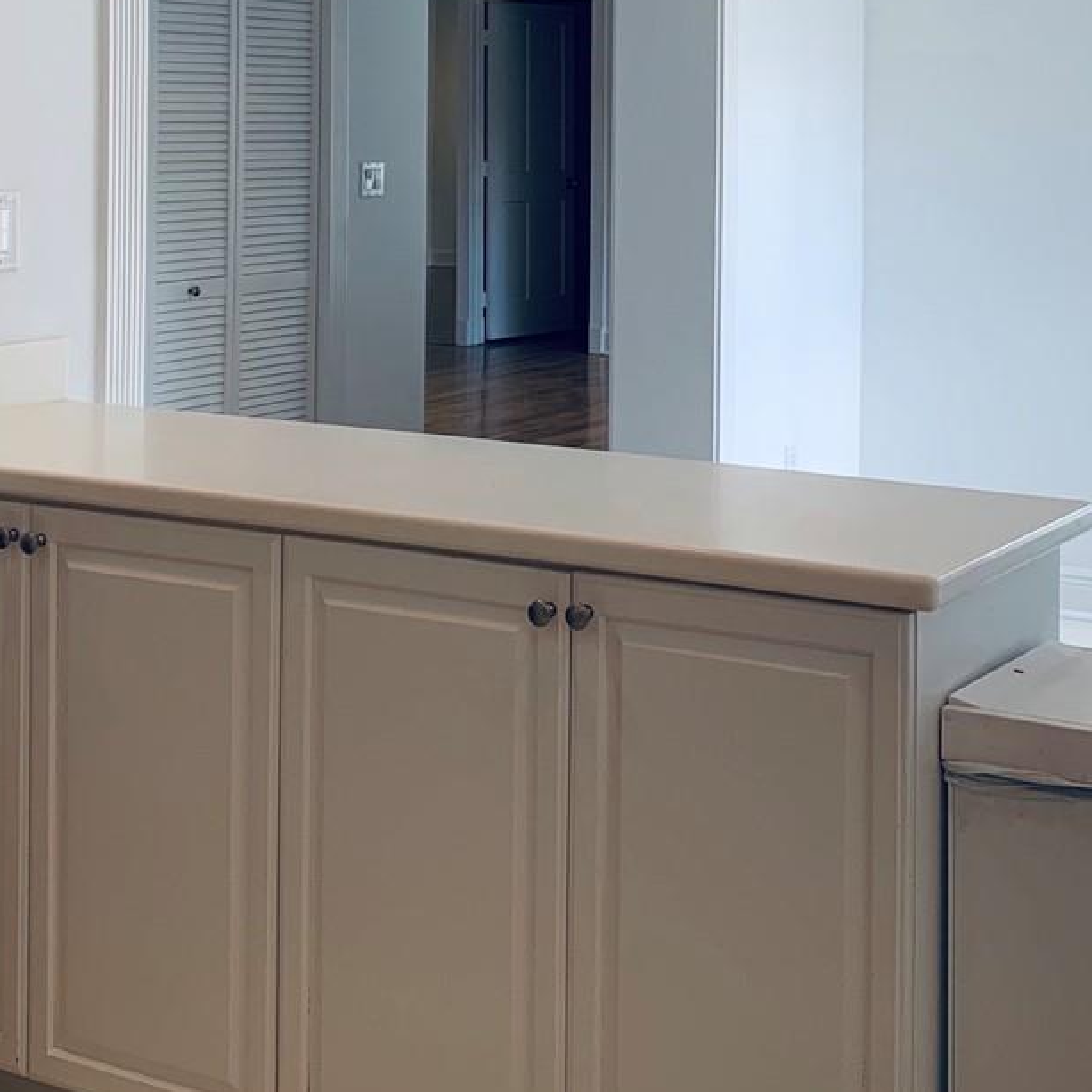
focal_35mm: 60
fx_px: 2141
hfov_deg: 28.5
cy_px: 160
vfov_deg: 27.8
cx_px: 666
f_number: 1.8
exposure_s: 1/120
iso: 50
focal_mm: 4.25
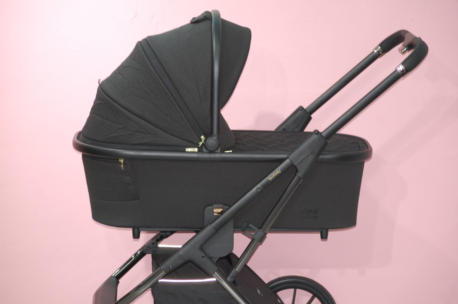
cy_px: 152
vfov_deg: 11.7
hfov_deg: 17.5
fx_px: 1487
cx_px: 229
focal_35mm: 117
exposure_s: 1/60
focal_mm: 78
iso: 400
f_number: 4.5
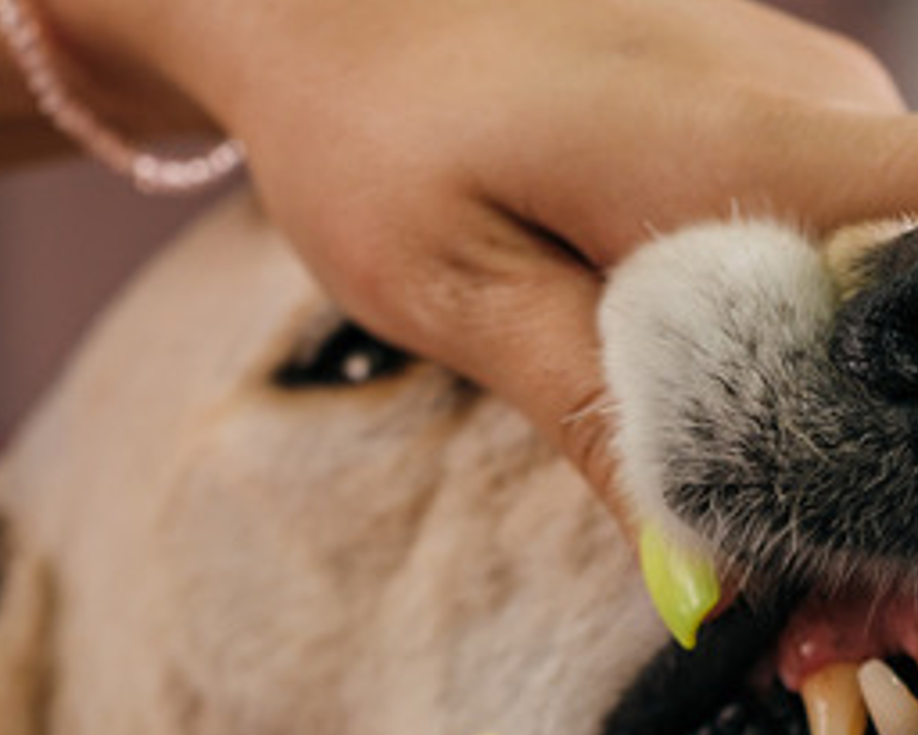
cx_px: 599
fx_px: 2718
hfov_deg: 19.1
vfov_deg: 15.1
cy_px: 757
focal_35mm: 100
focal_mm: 35
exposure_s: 1/200
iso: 1000
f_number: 3.5
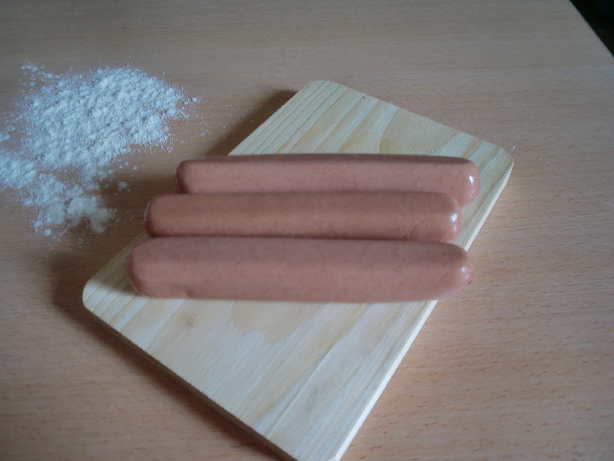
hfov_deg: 63.4
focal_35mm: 28
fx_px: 497
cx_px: 307
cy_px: 230
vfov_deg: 49.7
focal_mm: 4.65
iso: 100
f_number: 2.6
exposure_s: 1/100
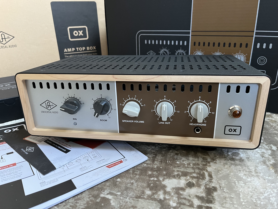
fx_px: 209
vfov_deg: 53.1
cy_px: 104
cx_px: 139
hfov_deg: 67.3
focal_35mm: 26
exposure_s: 1/60
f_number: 1.6
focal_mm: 5.1
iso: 500
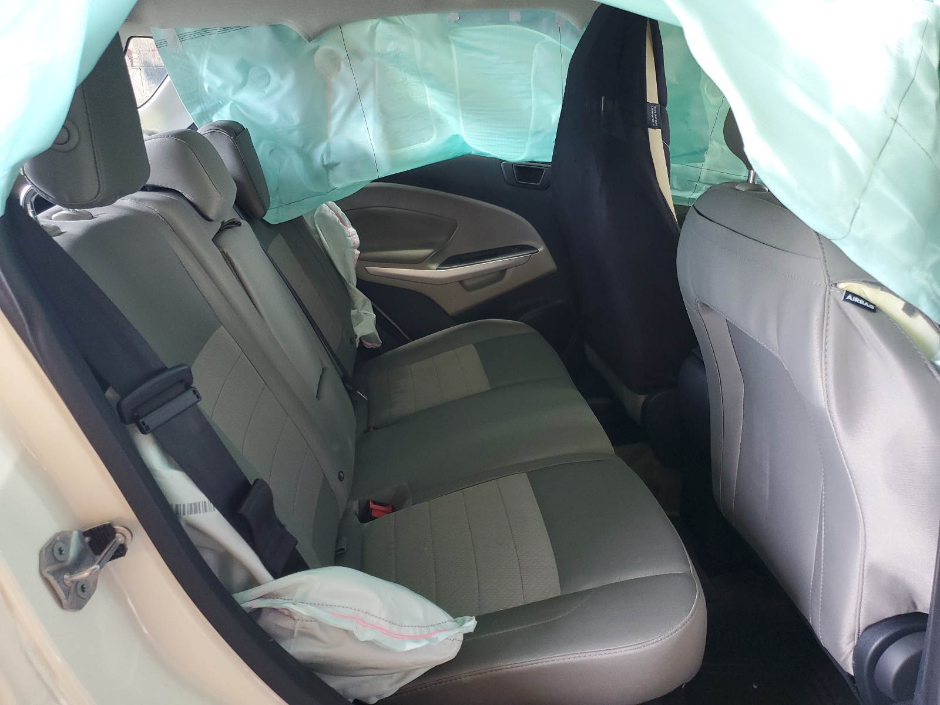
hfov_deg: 67.3
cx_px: 470
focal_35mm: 26
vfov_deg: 53.1
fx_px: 706
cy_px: 352
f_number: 1.5
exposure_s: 1/60.2
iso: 114
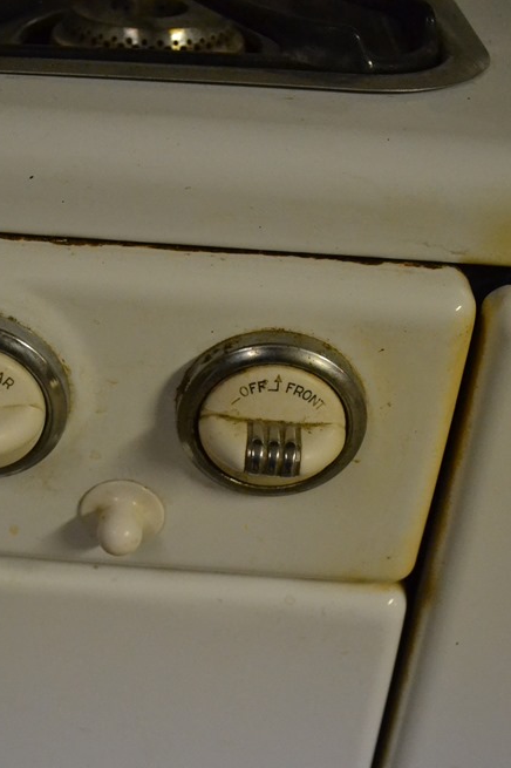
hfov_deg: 24.5
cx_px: 178
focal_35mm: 55
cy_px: 390
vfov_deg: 36.3
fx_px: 1172
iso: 3200
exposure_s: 1/200
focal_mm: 24
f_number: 4
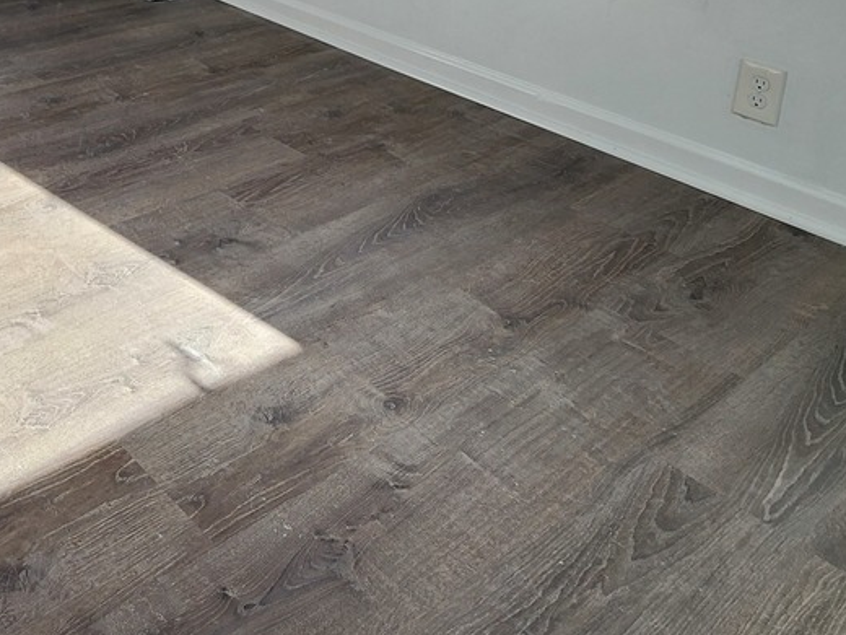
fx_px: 880
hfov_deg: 45.3
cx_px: 46
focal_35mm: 36
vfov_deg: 32.8
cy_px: -120
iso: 50
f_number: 2.2
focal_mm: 2.2
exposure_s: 1/148
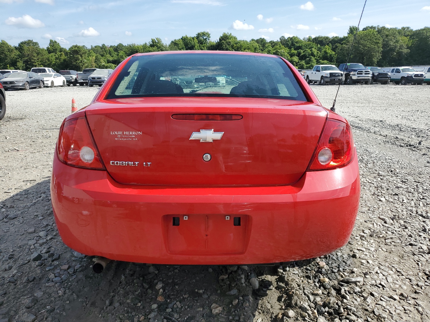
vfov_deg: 53.1
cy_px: 161
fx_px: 323
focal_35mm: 26
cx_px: 215
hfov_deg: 67.3
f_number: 1.5
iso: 50
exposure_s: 1/2500
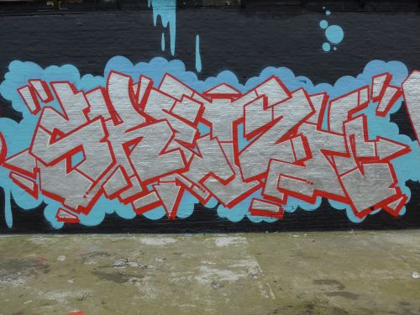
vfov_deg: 48.2
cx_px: 210
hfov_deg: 61.7
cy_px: 158
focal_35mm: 29
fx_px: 352
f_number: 2.8
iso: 80
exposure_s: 1/250
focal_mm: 6
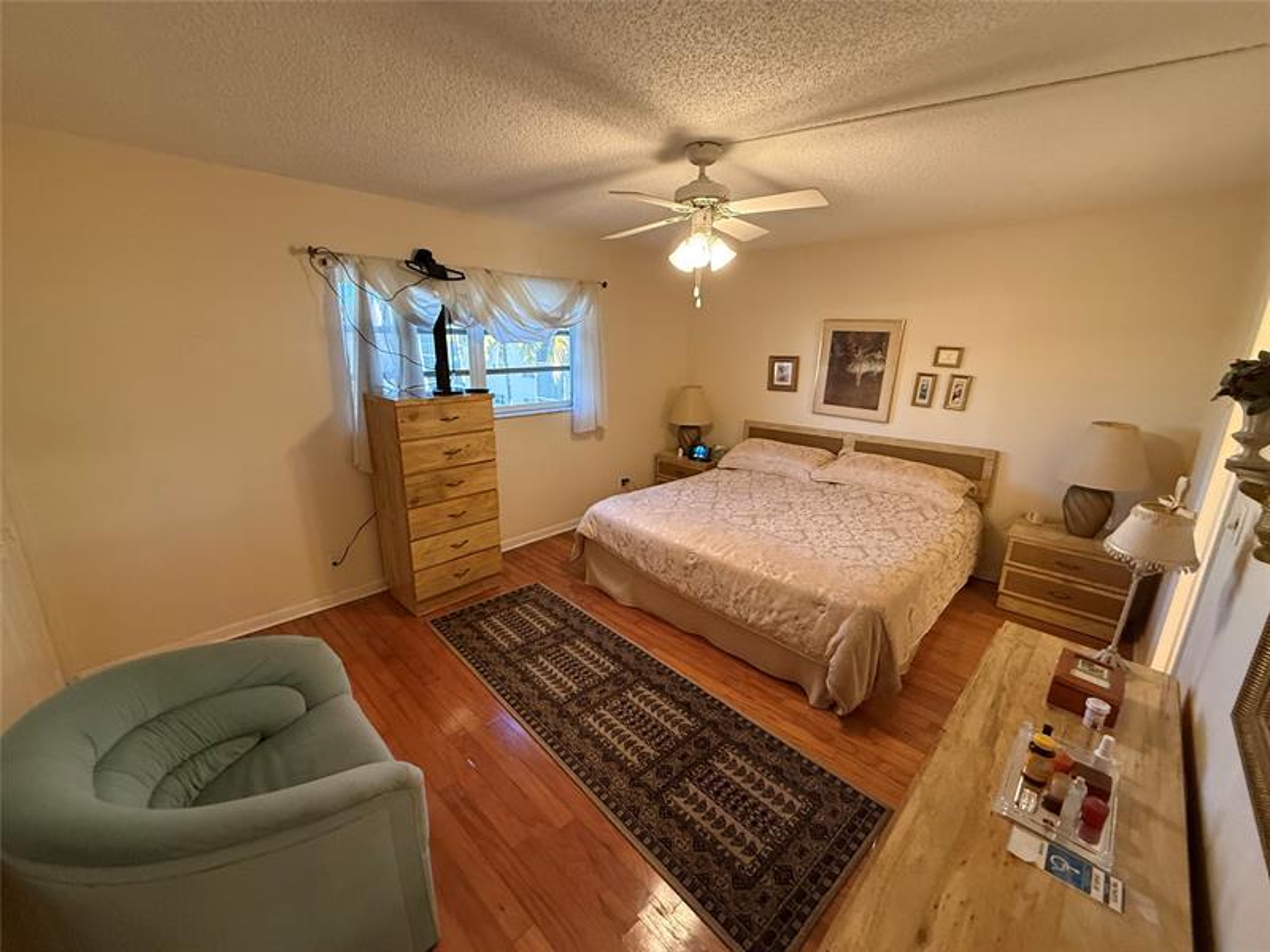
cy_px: 476
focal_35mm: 14
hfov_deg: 102.1
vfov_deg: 85.7
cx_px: 635
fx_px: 514
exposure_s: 1/60
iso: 400
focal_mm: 2.22
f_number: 2.2
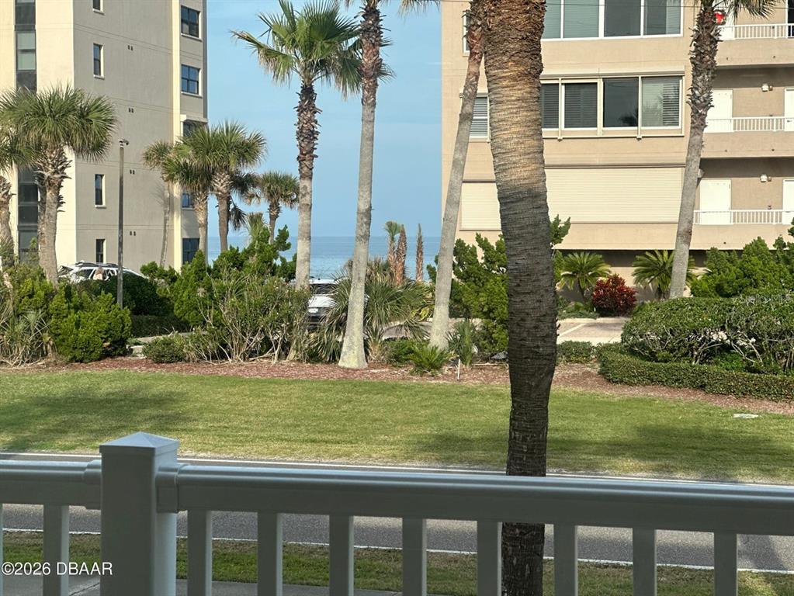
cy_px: 298
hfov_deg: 25.3
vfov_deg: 19.2
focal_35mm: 77
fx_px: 1767
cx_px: 397
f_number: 2.8
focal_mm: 9
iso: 32
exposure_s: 1/457
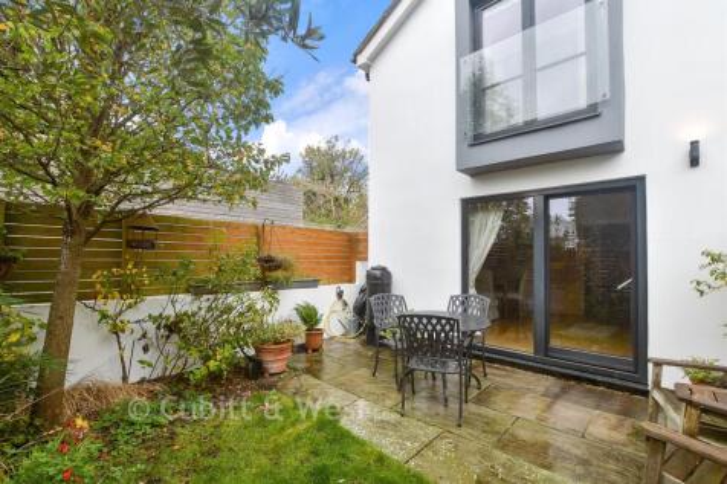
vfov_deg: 77.3
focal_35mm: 15
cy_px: 242
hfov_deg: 100.4
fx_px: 303
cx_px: 364
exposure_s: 1/50
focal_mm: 10
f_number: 8
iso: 160
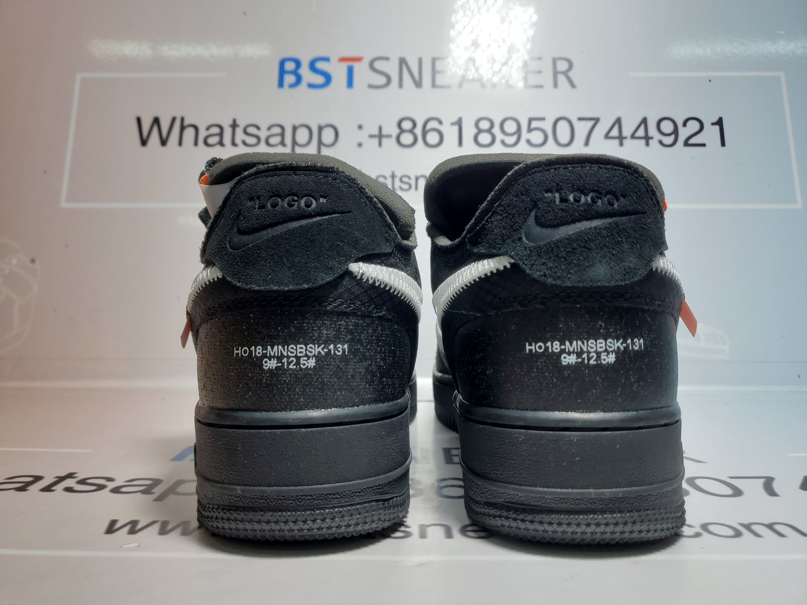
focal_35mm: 26
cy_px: 302
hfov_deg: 67.3
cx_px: 404
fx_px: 606
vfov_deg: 53.1
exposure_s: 1/568
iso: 50
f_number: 1.5
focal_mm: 4.3
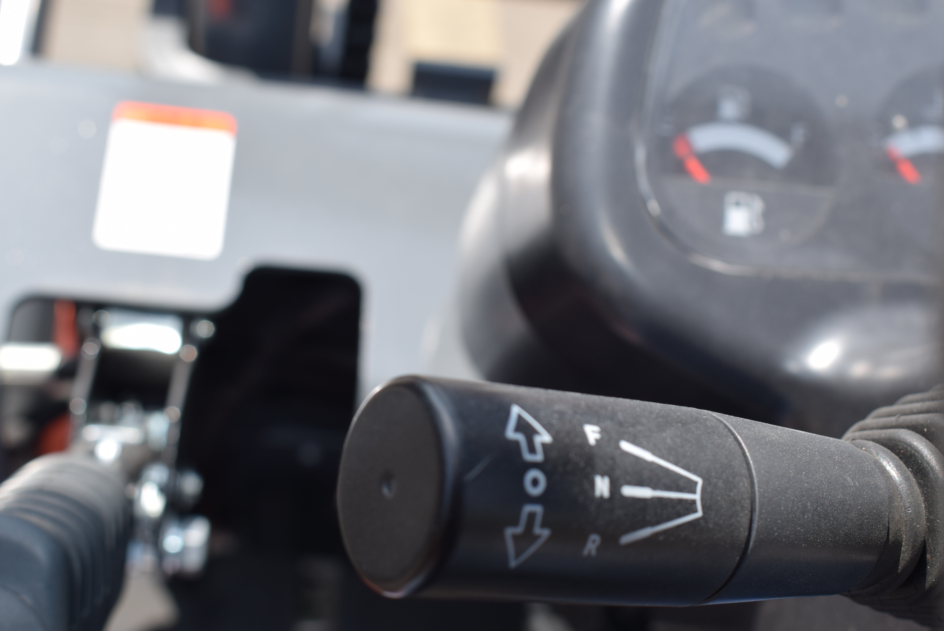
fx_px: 1434
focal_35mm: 55
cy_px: 366
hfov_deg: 36.4
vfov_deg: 24.8
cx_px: 479
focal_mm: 29
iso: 100
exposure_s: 1/160
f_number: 6.3
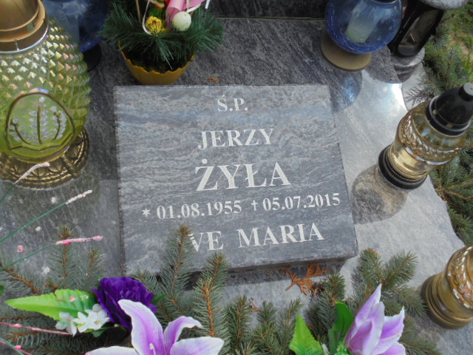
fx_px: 519
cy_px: 178
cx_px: 236
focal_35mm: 38
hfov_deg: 49.0
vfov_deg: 37.7
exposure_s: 1/500
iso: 100
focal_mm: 6.9
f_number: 4.2
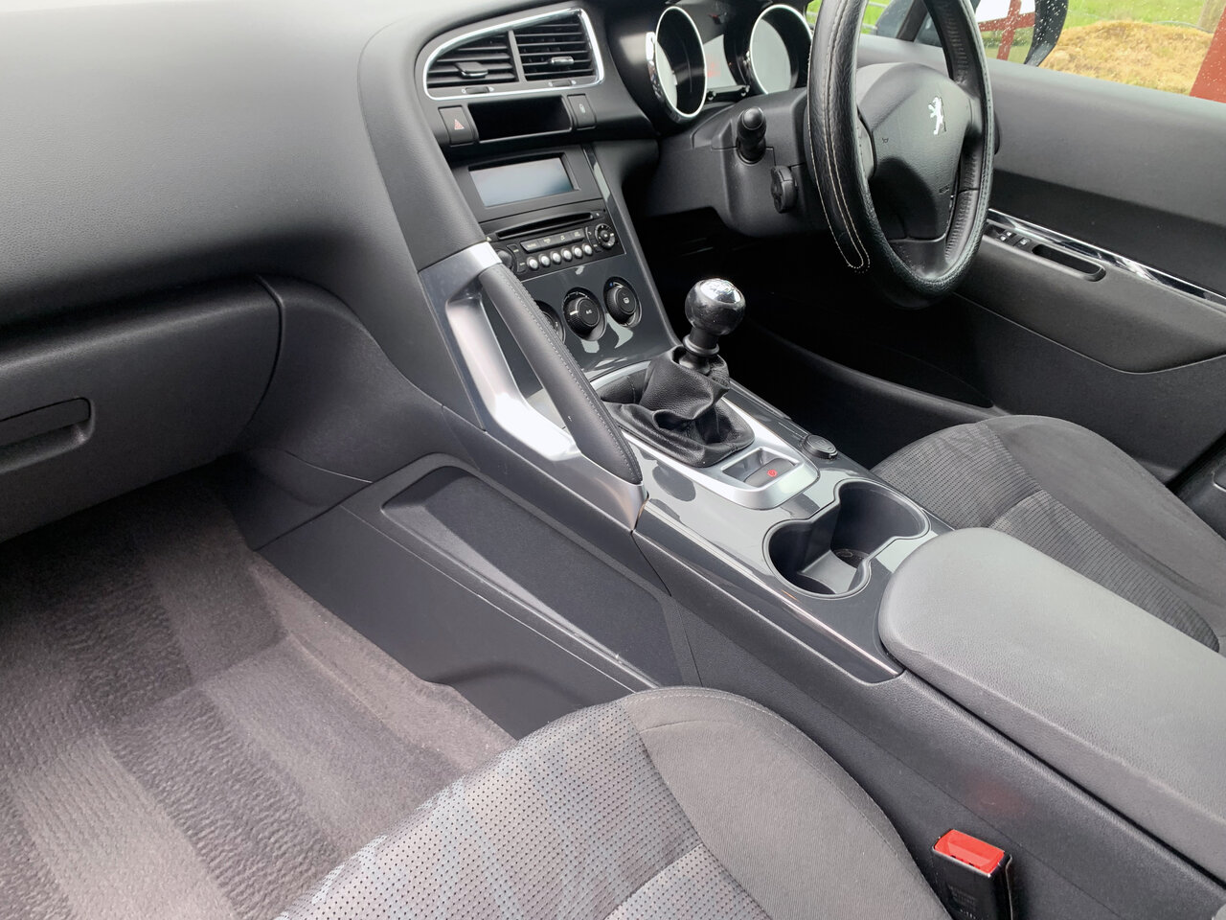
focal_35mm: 26
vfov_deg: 53.1
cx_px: 613
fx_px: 921
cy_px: 460
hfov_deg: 67.3
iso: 80
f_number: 1.8
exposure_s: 1/121
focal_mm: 4.25
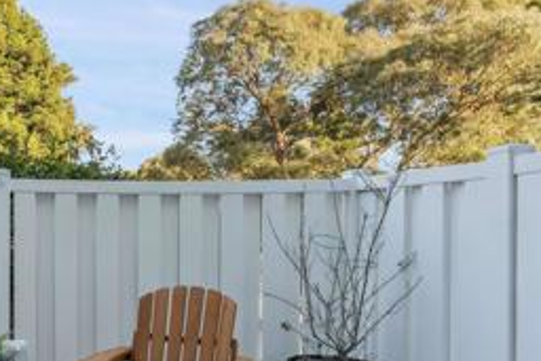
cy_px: 244
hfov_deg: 46.1
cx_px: 6
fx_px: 526
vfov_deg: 37.4
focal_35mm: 35
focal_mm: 14
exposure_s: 1/125
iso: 125
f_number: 8
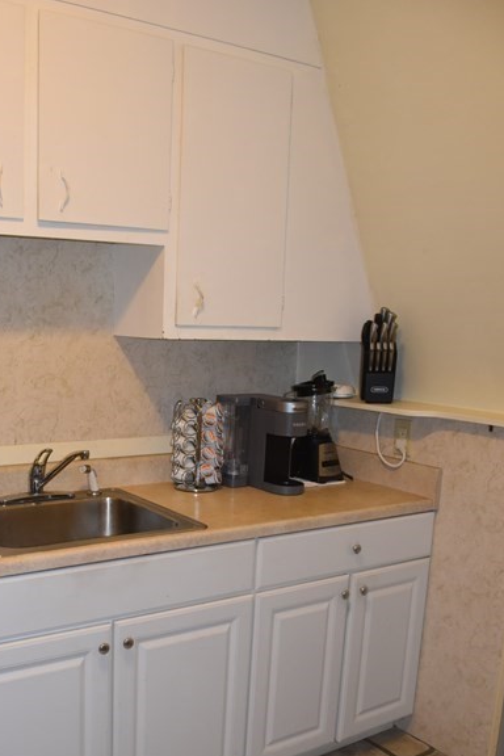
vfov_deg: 52.4
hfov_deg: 36.7
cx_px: 192
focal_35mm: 36
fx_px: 756
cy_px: 482
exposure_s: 1/60
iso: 800
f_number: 4
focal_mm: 18
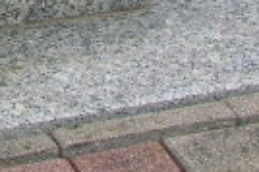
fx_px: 1998
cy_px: -377
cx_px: -257
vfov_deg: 4.7
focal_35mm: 278
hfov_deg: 7.2
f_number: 5
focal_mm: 8.9
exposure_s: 1/197
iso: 50
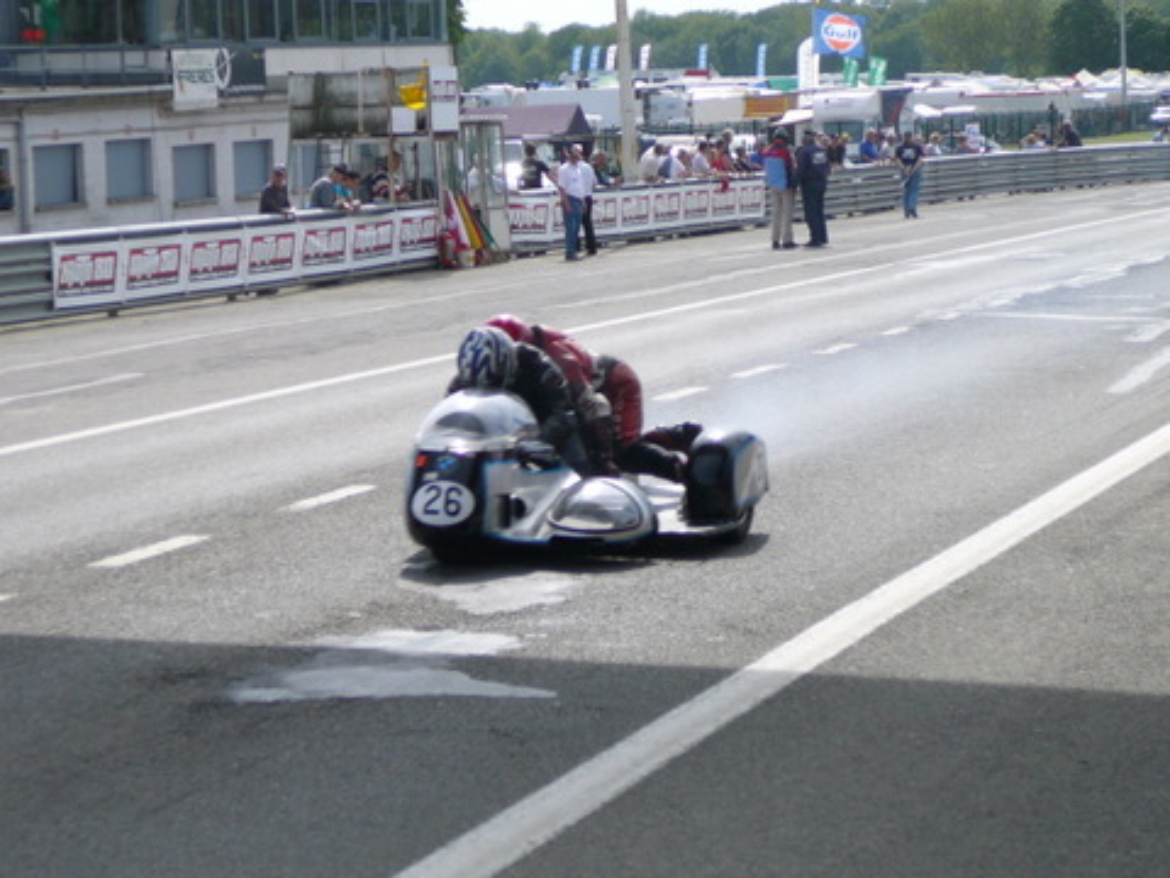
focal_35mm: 128
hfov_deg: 15.4
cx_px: 585
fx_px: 4326
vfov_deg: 11.6
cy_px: 439
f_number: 3.9
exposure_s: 1/640
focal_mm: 19
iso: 80
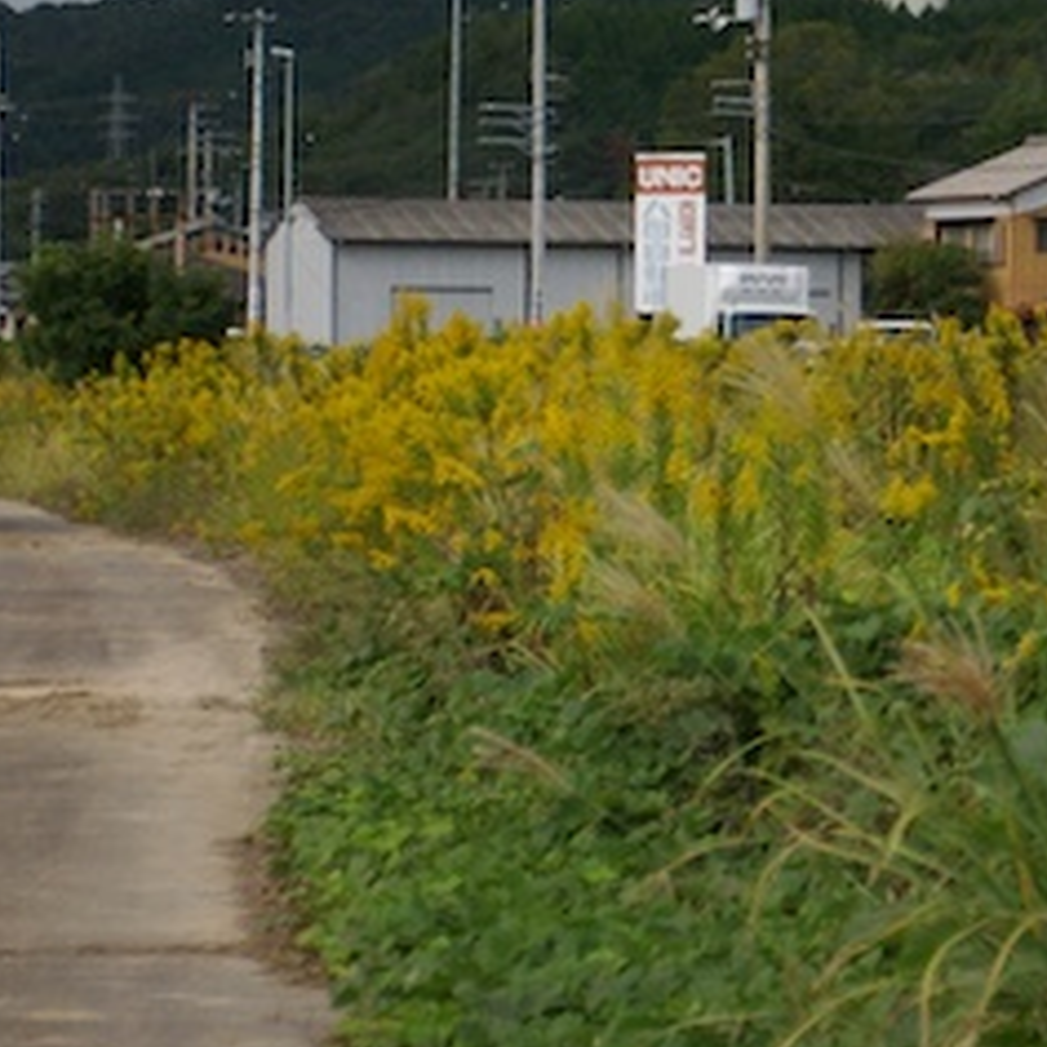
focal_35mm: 220
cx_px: 1145
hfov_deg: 7.9
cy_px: 335
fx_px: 7528
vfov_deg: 8.0
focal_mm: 68
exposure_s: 1/2000
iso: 400
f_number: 4.5
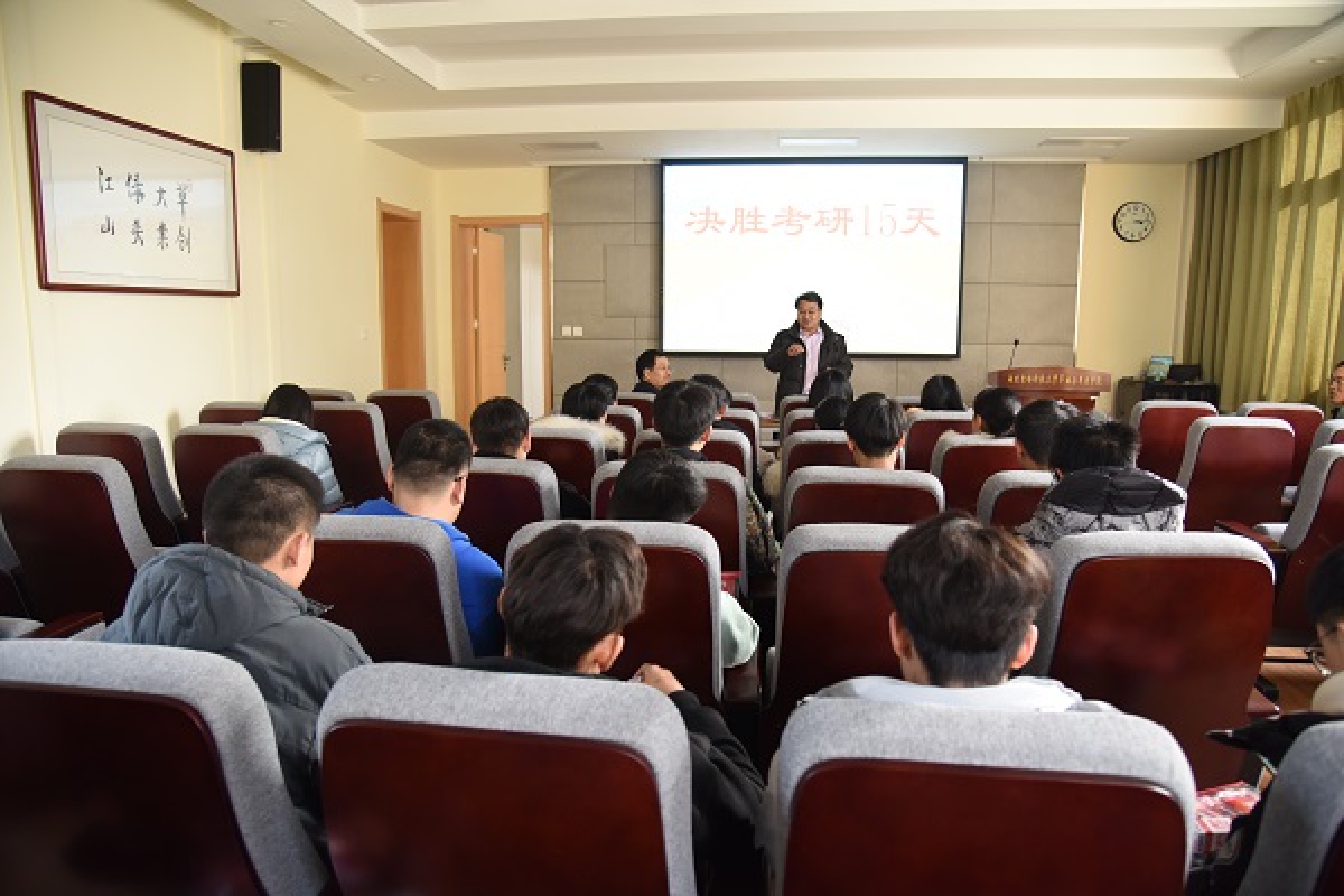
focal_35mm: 24
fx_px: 896
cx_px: 672
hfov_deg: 73.7
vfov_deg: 53.1
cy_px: 448
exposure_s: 1/60
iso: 800
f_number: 4
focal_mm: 24
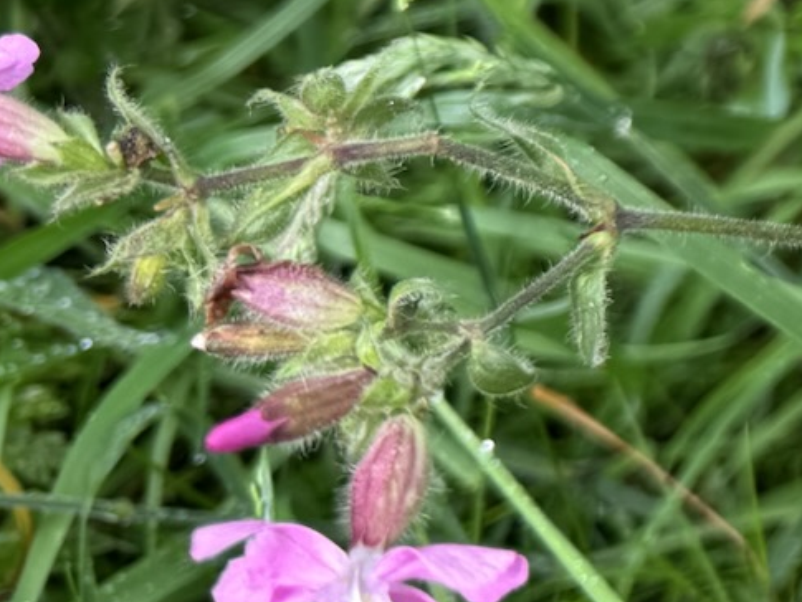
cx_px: 1480
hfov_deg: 16.4
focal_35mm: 99
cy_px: -336
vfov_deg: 13.9
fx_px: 2294
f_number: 1.78
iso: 64
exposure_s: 1/184
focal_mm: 6.76
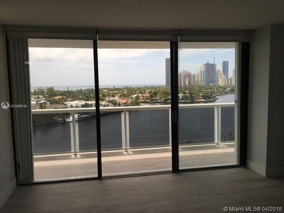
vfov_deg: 48.2
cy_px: 106
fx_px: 238
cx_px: 142
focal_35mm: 29
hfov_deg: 61.7
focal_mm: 4.15
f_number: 2.2
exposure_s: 1/2481
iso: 40
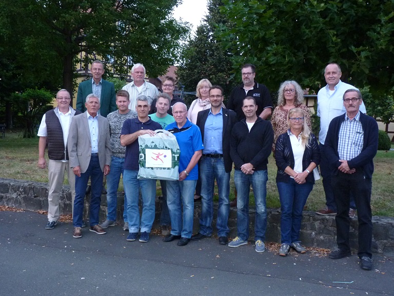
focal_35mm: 37
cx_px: 197
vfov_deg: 38.7
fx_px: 421
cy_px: 148
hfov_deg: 50.1
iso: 320
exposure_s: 1/30
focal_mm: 6.6
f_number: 3
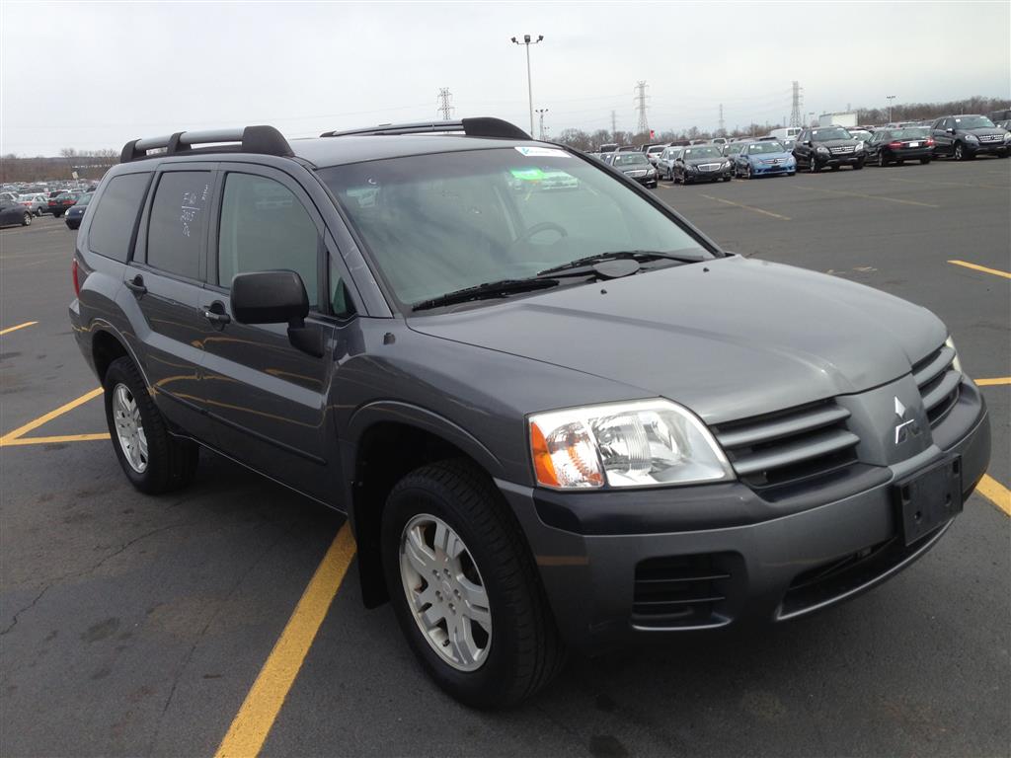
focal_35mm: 33
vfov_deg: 42.9
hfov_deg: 55.4
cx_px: 506
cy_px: 379
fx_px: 964
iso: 50
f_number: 2.4
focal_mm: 4.13
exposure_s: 1/1022
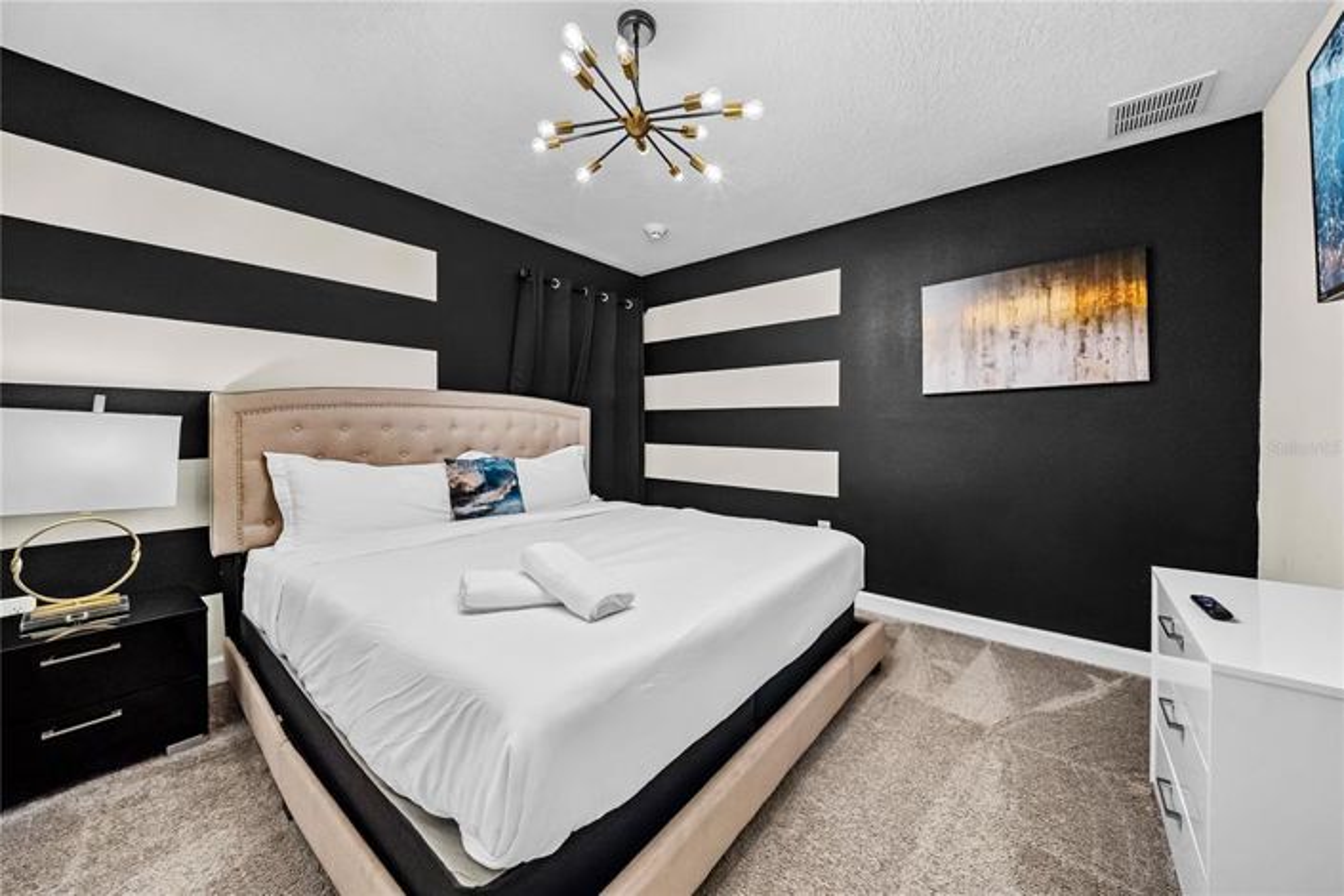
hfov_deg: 112.6
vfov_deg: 90.0
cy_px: 448
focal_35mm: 12
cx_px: 672
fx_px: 448
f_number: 5.6
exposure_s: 1/13
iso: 1000
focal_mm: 12
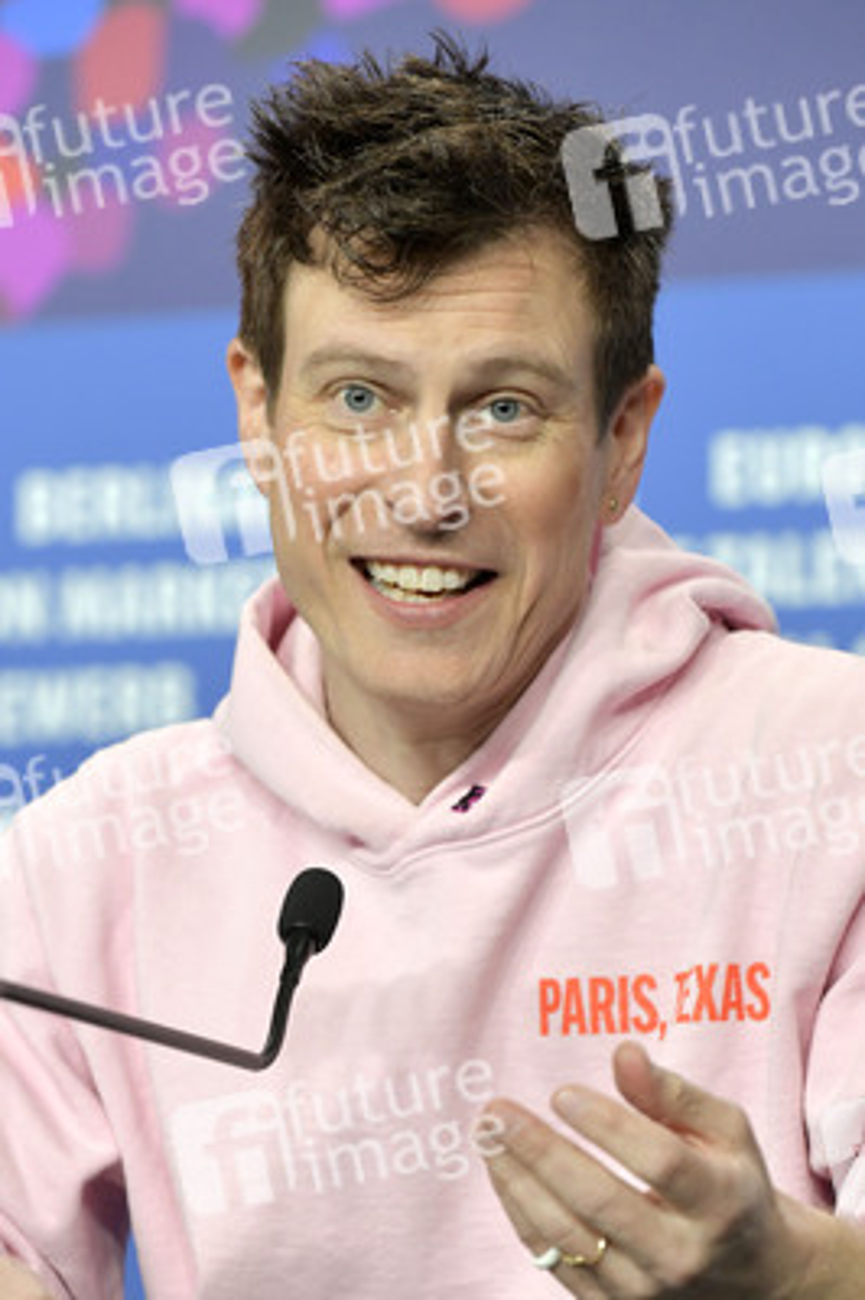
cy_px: 650
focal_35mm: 140
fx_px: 5054
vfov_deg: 14.7
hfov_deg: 9.8
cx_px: 432
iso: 2000
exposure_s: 1/250
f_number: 5.6
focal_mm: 140
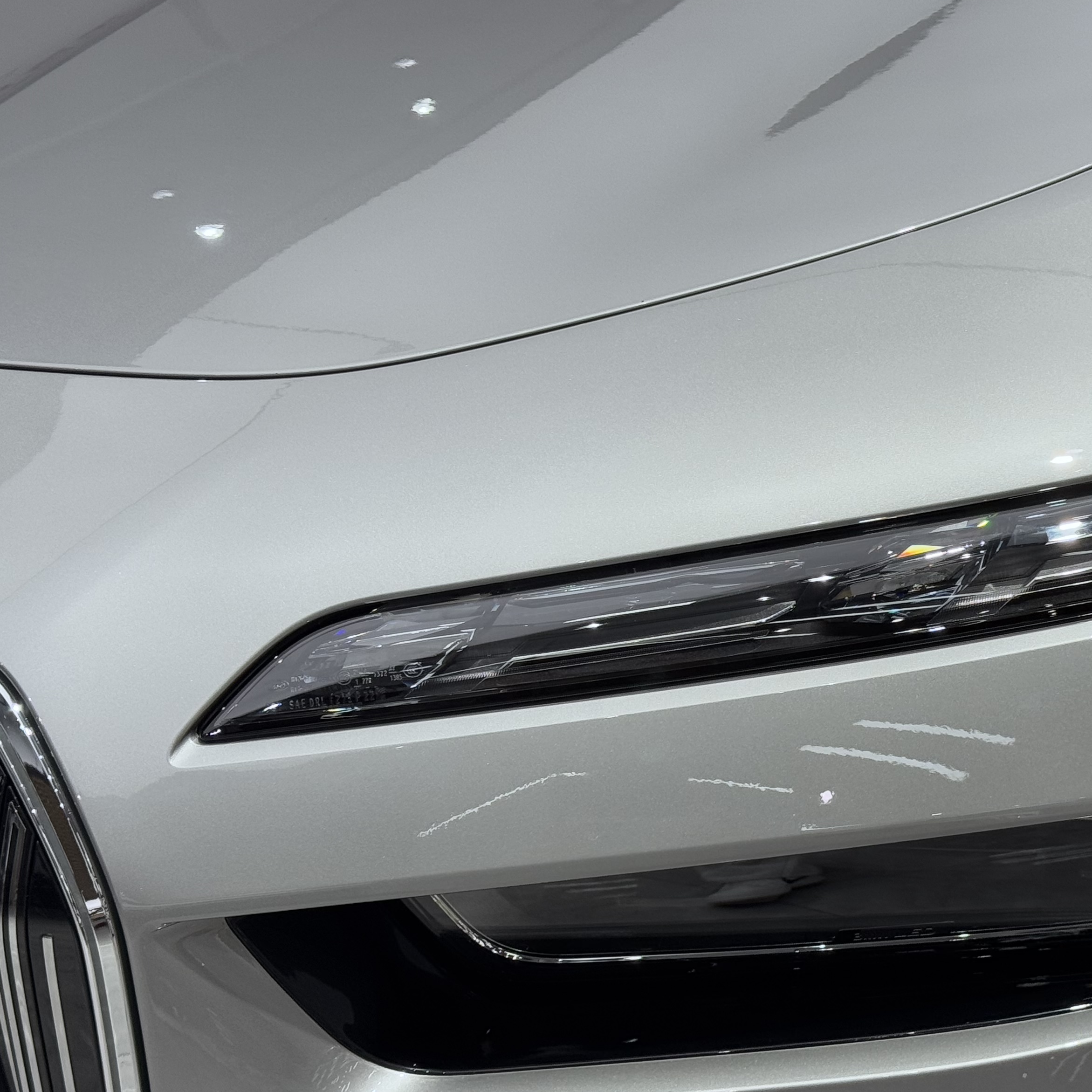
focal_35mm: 73
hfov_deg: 23.4
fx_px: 2605
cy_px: 631
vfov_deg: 23.6
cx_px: 850
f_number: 1.78
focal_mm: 6.76
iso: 64
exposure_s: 1/294
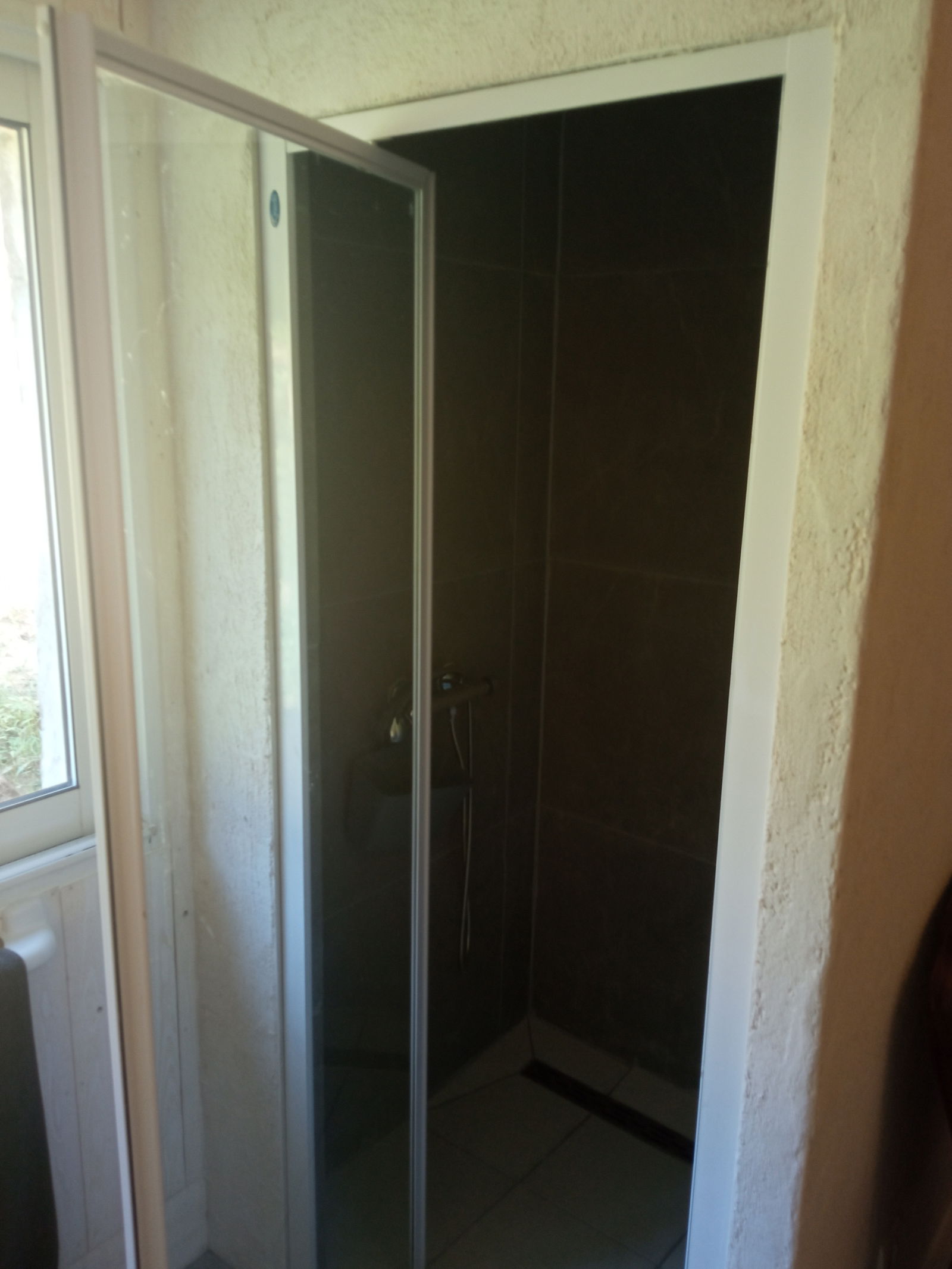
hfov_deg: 51.4
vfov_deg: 65.3
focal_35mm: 27
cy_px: 634
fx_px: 990
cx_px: 476
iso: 210
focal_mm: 3.79
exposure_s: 1/33.3
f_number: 2.2
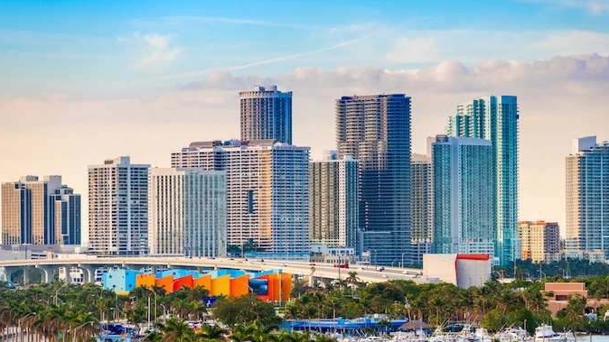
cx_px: 336
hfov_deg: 10.5
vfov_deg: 5.9
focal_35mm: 205
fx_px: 3310
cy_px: 221
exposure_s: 1/800
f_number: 6.3
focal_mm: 165
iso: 320
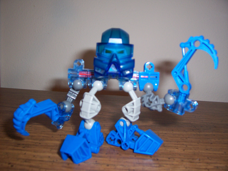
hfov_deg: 54.0
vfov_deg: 41.8
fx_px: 224
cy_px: 86
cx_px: 114
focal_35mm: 34
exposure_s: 1/60
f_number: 2.7
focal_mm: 5.6
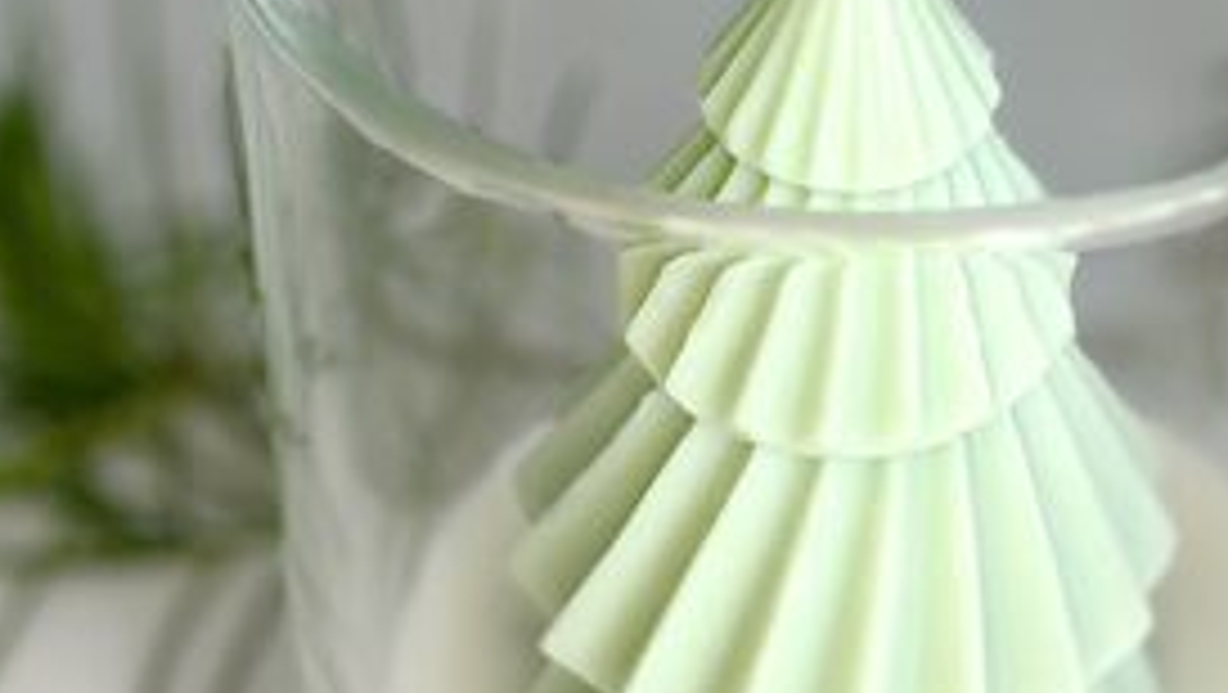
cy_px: 144
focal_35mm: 153
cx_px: 895
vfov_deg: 7.9
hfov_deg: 14.0
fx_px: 4985
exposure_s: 1/121
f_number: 1.78
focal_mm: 6.86
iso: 64
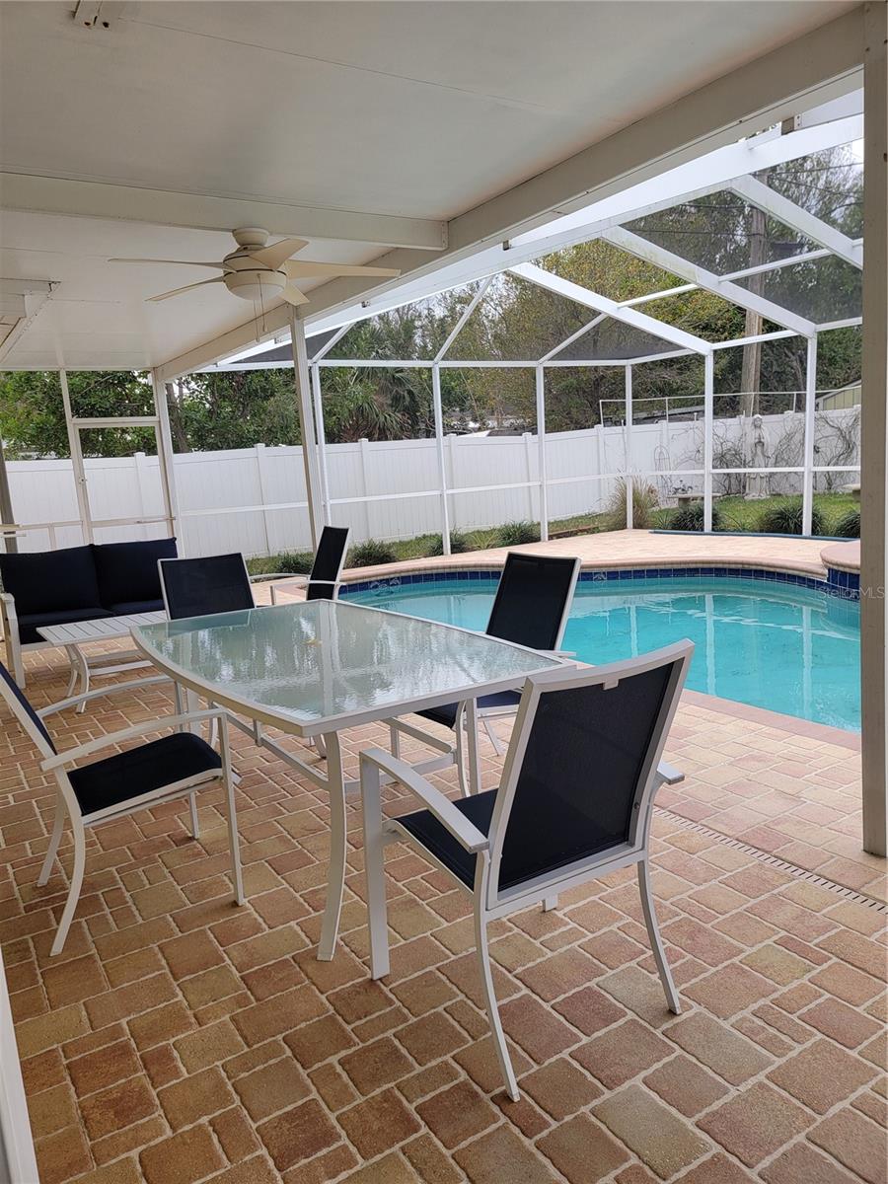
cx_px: 444
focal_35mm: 24
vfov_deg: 71.6
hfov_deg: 56.8
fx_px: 821
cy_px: 592
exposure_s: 1/181
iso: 16
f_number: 1.8
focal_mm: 6.7
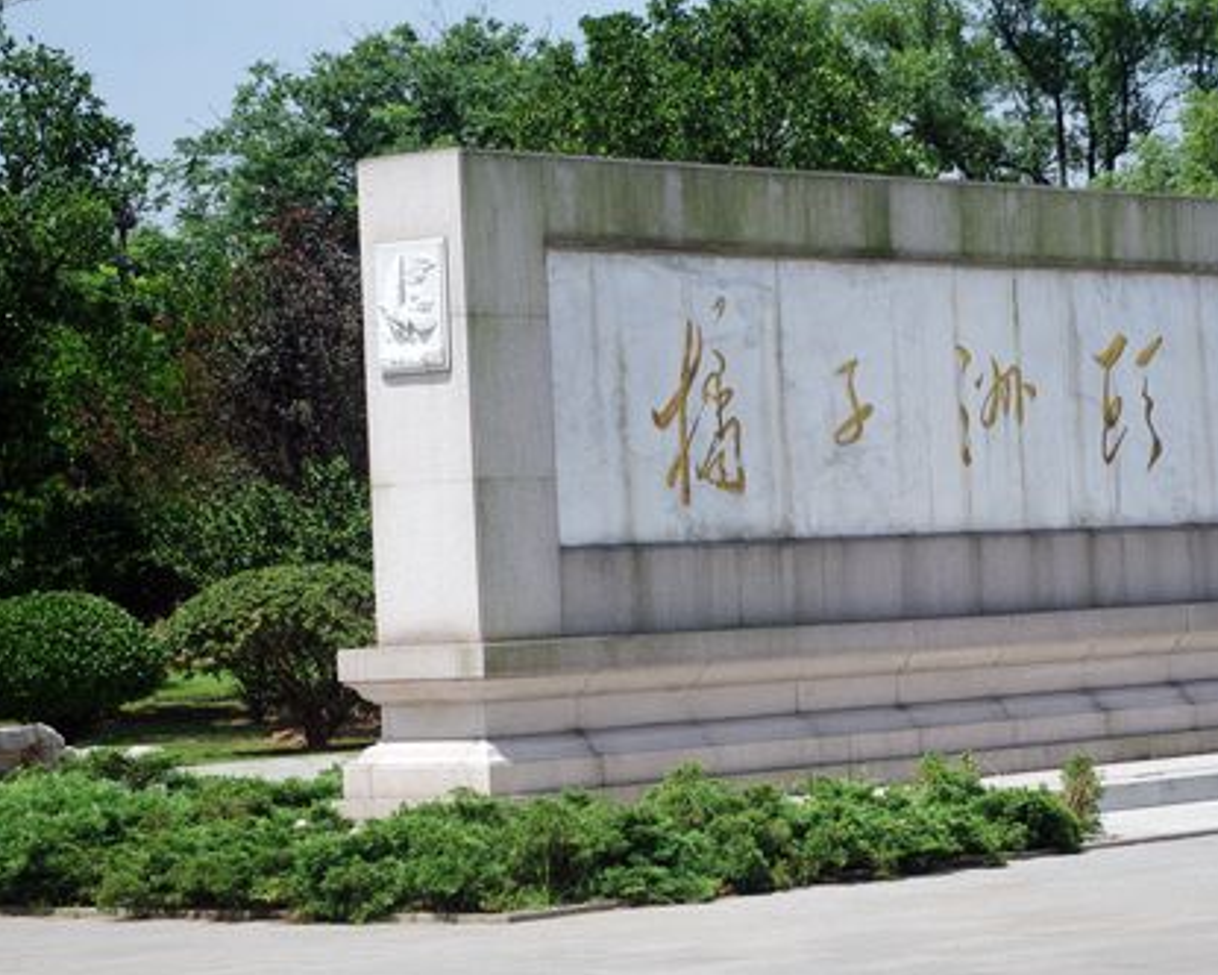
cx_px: 883
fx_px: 4686
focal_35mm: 130
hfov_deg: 14.8
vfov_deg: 11.9
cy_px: 473
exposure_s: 1/250
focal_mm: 55
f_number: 8
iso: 100
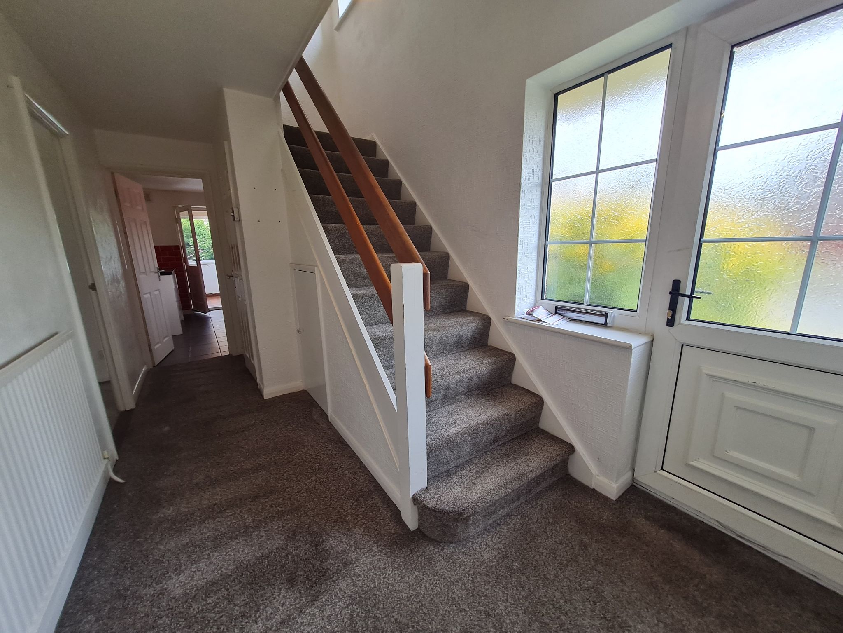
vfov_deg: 89.9
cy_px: 316
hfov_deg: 106.2
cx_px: 422
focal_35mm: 13
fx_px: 317
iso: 50
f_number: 2.2
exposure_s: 1/100
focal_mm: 1.74
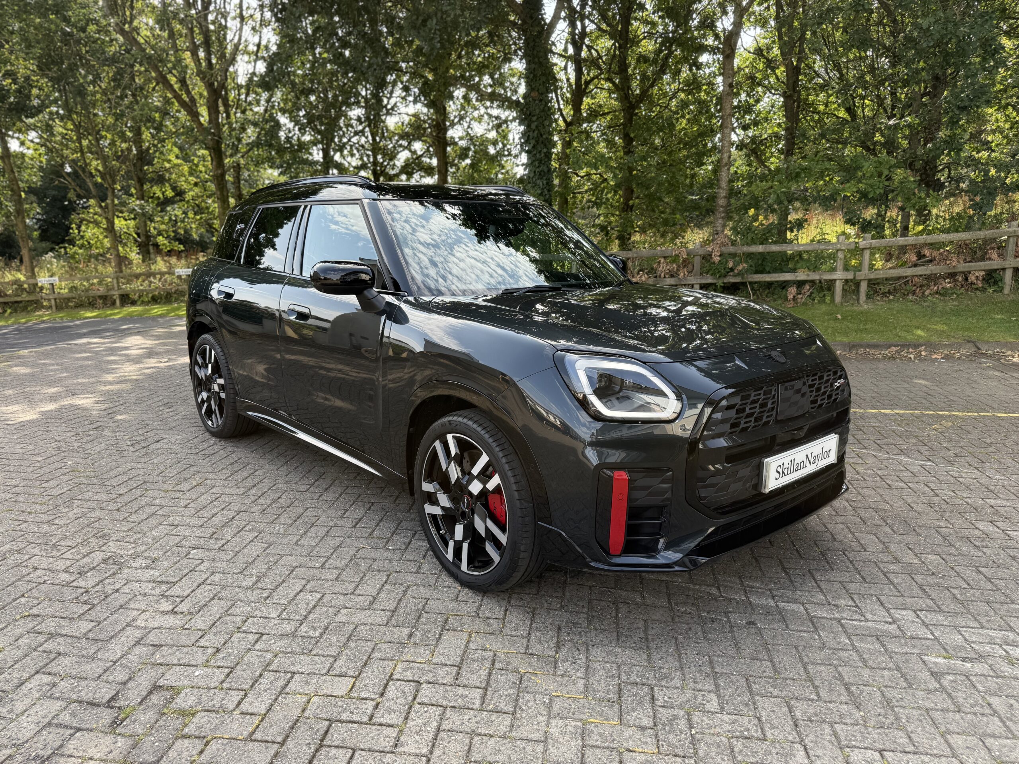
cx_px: 510
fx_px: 706
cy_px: 382
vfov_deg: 56.8
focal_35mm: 24
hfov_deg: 71.6
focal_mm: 6.76
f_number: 1.78
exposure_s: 1/813
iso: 100
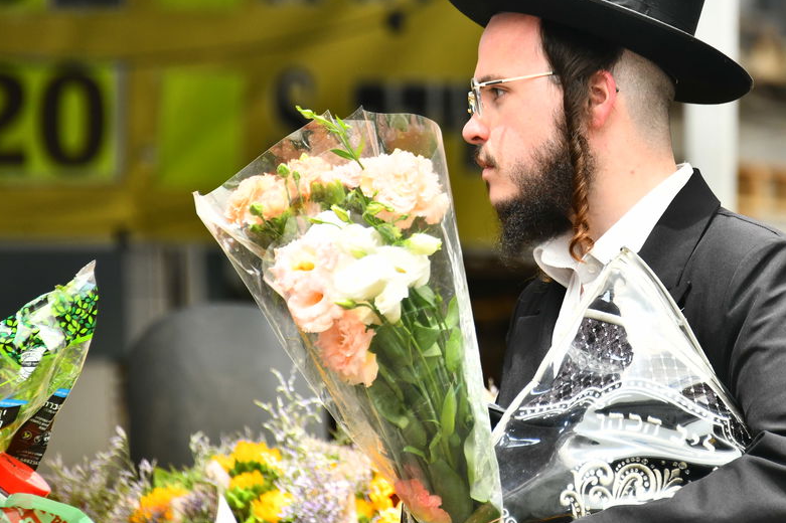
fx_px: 11741
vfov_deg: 2.6
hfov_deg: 3.8
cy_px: 118
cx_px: 535
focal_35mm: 538
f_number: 6.3
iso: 500
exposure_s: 1/320
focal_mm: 300
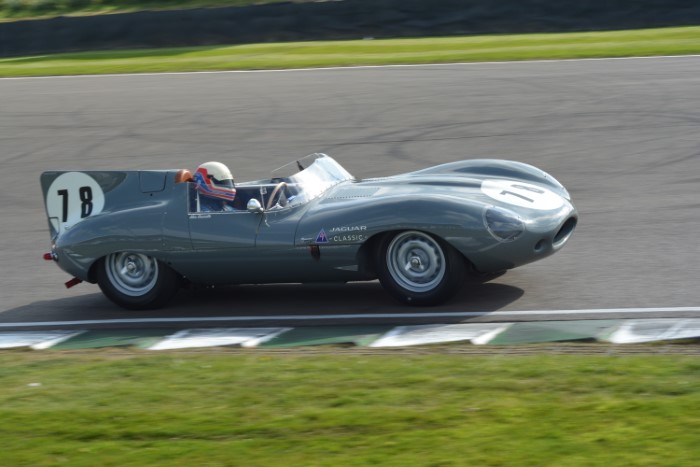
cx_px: 350
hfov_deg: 19.5
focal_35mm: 105
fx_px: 2042
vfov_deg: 13.0
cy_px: 234
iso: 400
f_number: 11
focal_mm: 70
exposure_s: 1/320
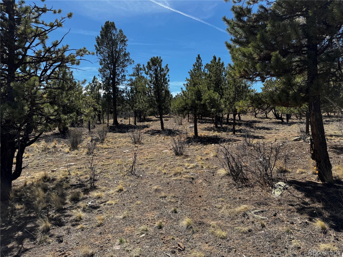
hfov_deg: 71.6
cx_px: 172
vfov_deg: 56.8
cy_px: 128
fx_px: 238
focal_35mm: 24
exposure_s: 1/2959
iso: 80
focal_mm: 6.76
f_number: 1.78
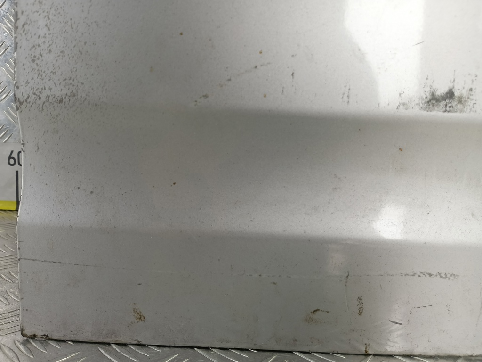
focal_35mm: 27
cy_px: 181
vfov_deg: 51.4
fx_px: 376
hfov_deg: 65.3
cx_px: 241
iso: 104
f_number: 1.6
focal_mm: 4.11
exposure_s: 1/50
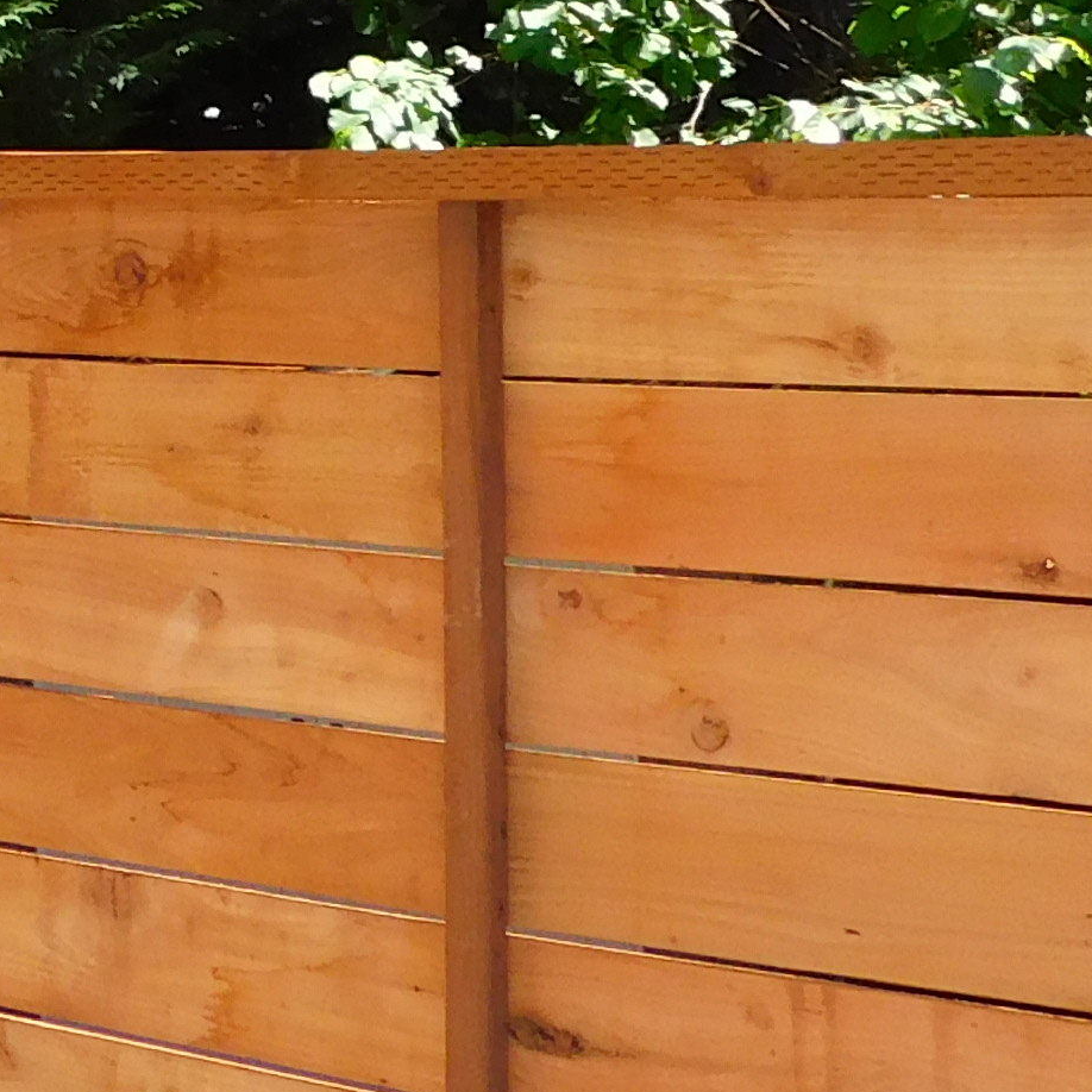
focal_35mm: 102
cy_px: 33
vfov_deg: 16.7
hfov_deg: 14.9
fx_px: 3640
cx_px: -878
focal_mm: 4
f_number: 3
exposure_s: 1/400
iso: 125
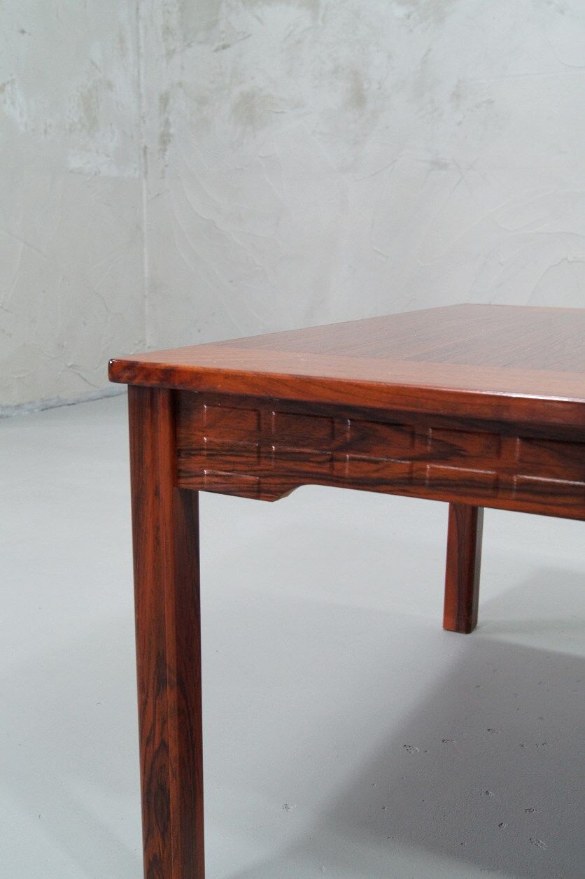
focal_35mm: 36
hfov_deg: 36.8
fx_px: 878
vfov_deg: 53.2
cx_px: 292
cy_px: 440
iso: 800
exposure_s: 1/10
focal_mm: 24
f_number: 8
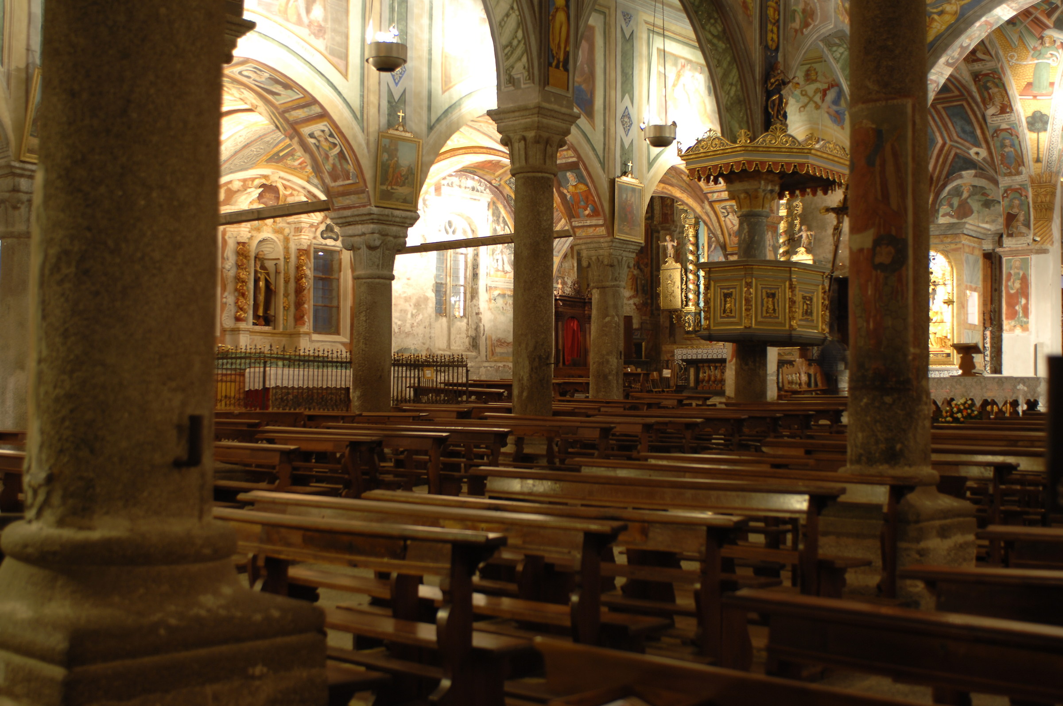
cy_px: 353
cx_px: 532
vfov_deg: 31.8
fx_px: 1239
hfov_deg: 46.4
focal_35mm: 42
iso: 100
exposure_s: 2.5
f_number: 2.8
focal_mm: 28
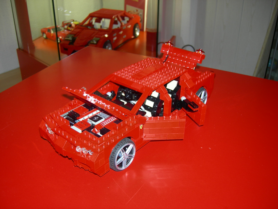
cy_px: 104
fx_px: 289
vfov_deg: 39.7
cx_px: 139
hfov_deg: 51.4
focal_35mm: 36
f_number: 2.7
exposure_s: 1/60.1
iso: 64
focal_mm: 7.5
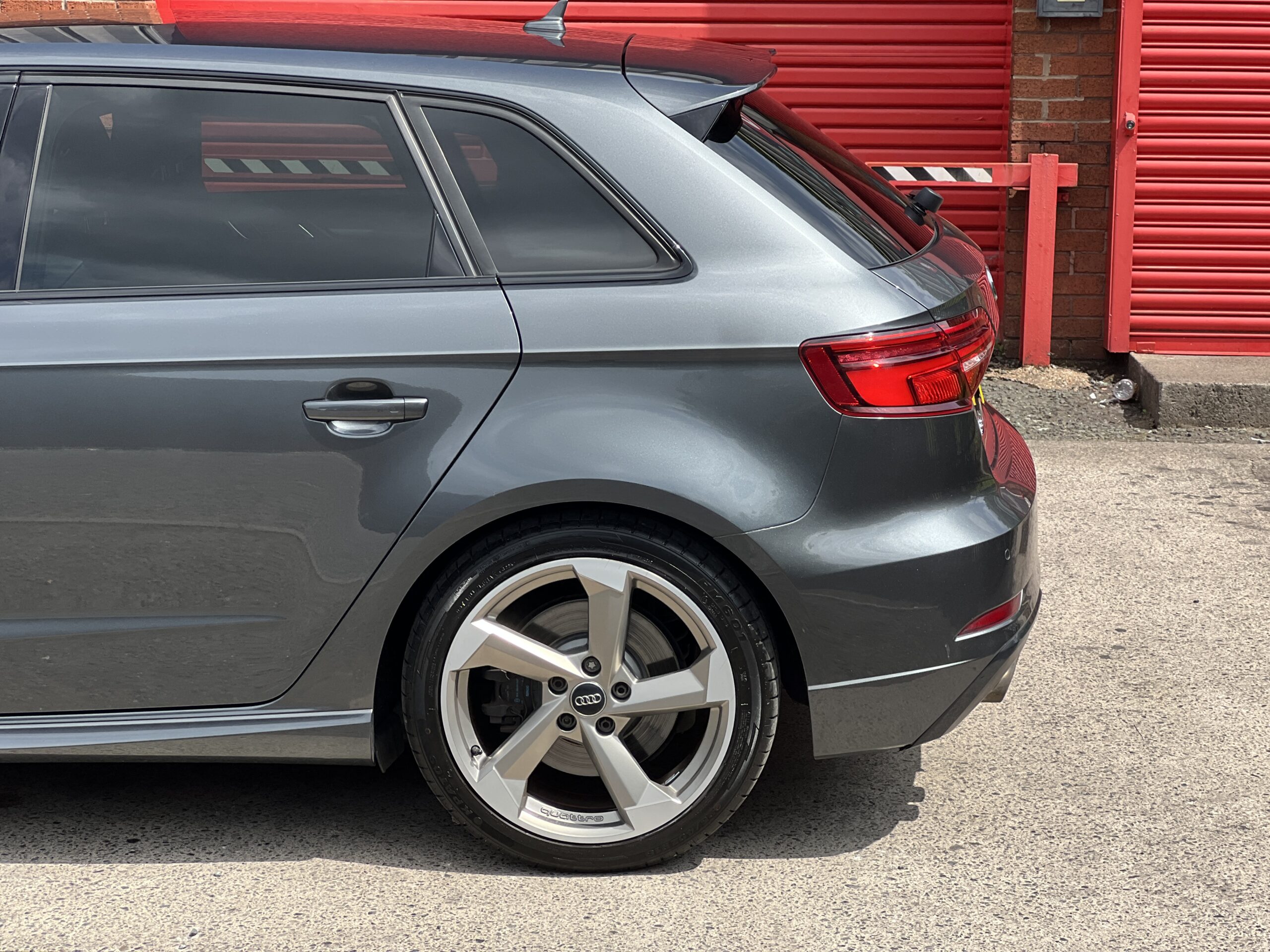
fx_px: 2825
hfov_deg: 25.3
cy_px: 476
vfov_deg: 19.1
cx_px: 635
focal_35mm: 77
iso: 32
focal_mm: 9
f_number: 2.8
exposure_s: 1/426
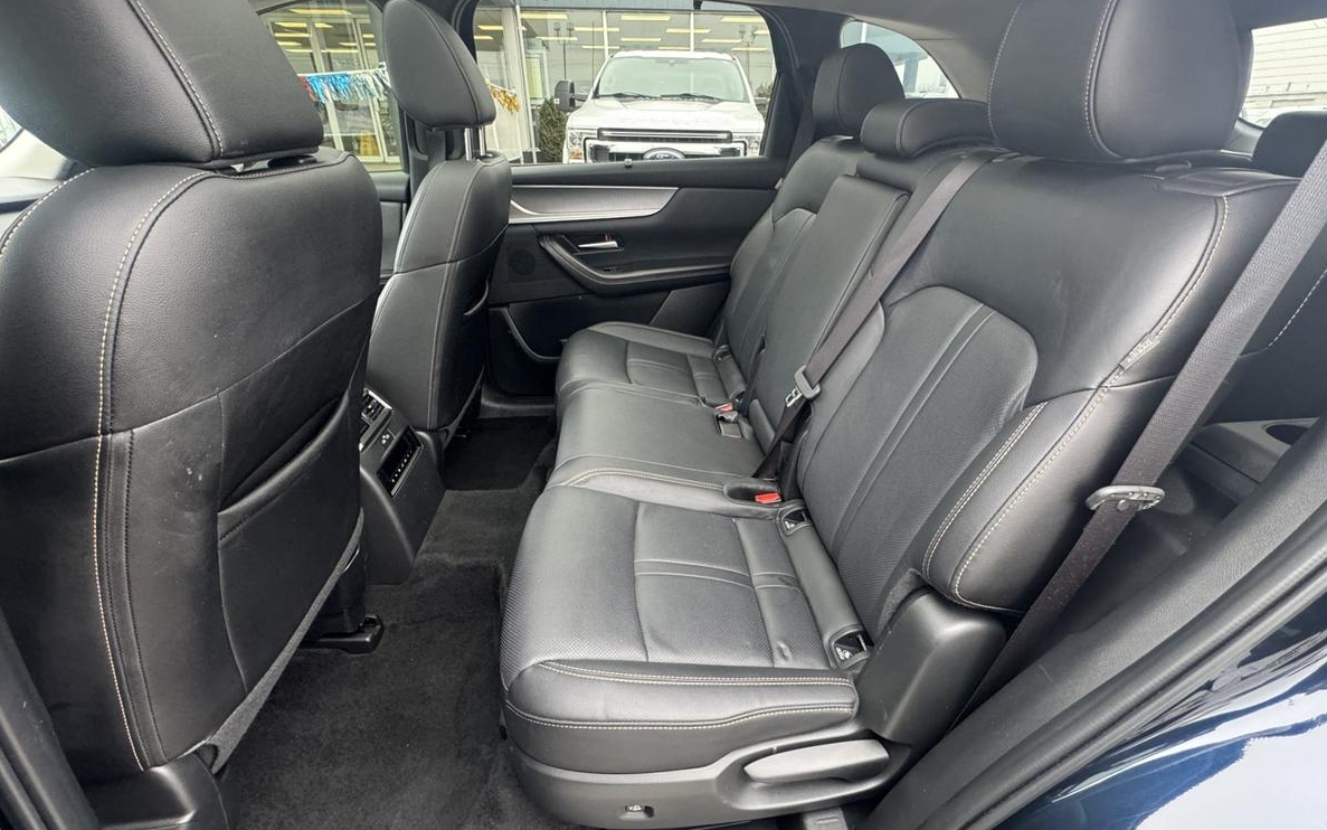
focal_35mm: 16
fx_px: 579
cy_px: 416
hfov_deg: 97.7
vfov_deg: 71.3
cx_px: 695
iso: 320
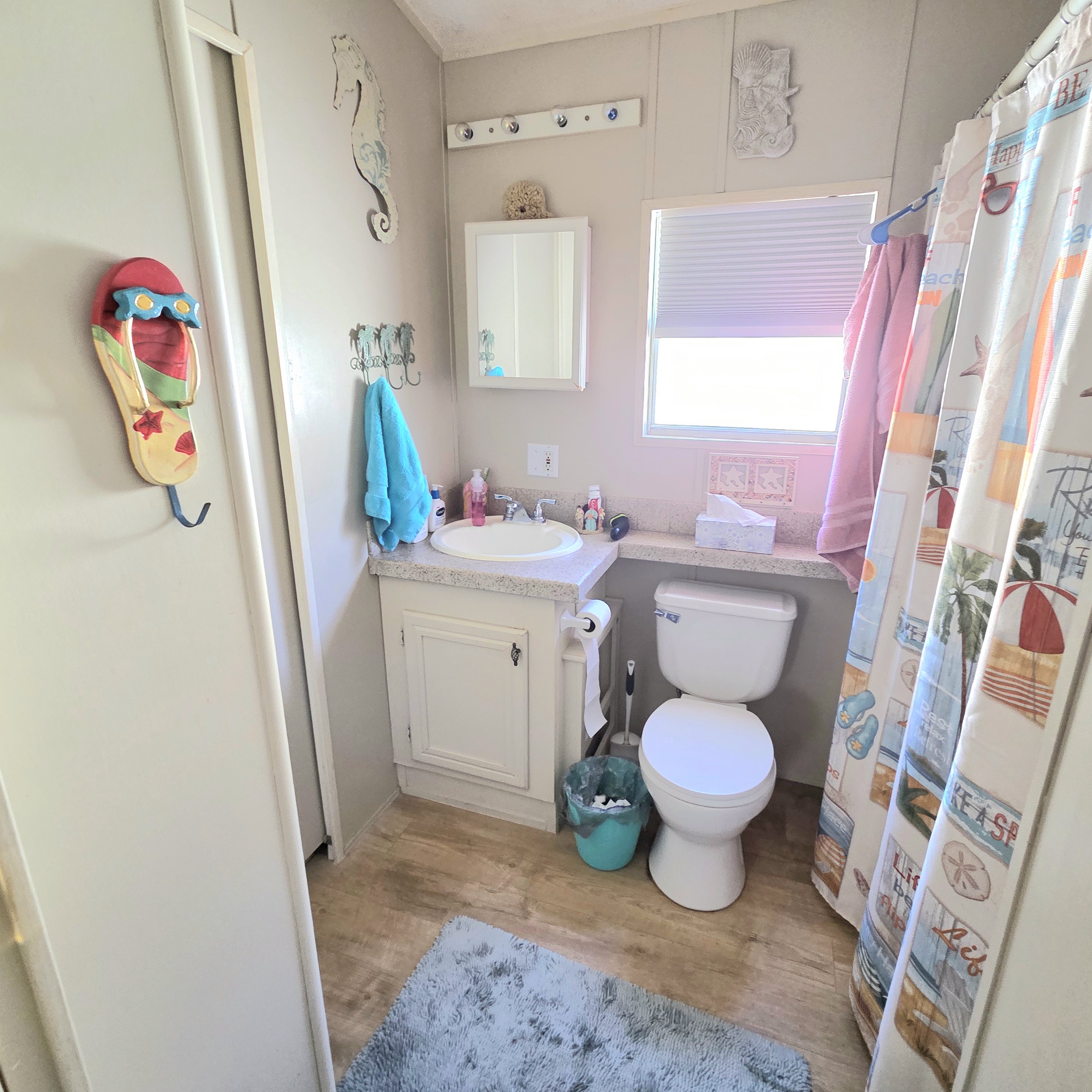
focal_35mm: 16
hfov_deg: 87.4
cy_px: 530
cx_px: 546
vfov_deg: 87.4
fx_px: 571
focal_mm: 2.2
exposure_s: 1/60.2
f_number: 2.2
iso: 200
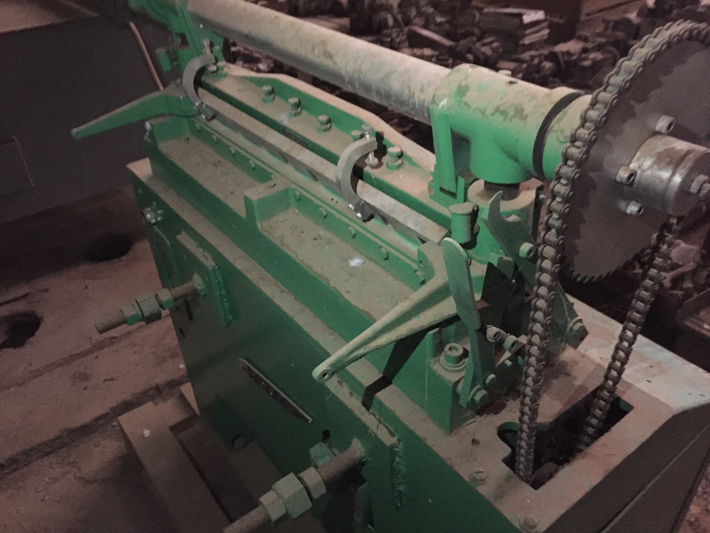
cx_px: 355
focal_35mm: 29
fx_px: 595
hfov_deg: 61.7
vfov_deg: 48.2
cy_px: 266
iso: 1000
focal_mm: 4.15
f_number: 2.2
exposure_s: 1/15
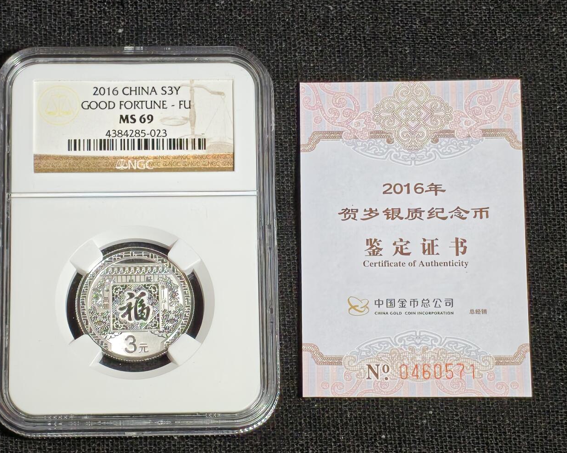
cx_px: 274
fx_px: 2349
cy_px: 238
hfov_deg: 13.8
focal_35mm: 140
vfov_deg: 11.0
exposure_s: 1/505
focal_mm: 4.94
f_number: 1.5
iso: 50
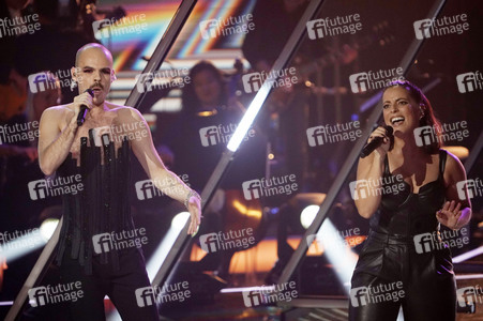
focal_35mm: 437
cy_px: 160
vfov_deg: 3.1
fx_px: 5859
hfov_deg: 4.7
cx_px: 242
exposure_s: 1/320
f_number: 6.3
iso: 4000
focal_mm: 437
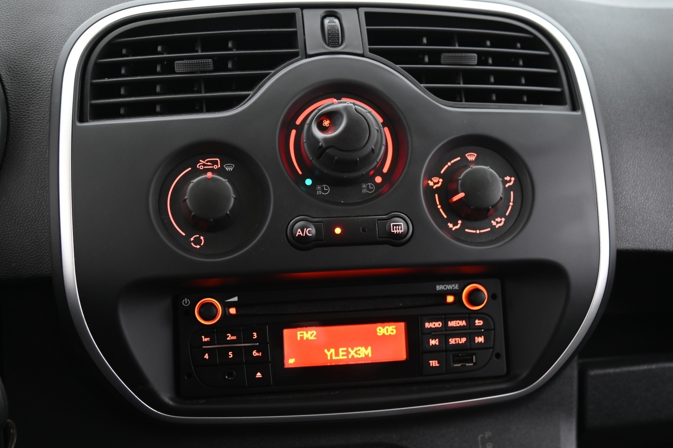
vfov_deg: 27.5
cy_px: 235
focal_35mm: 49
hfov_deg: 40.4
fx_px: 915
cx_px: 336
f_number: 4
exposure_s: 1/13
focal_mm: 44
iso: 2000
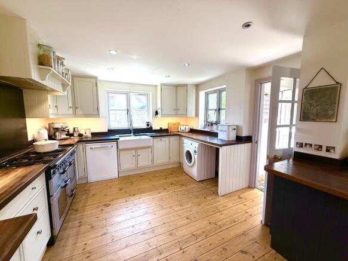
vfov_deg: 85.7
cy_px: 130
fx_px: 141
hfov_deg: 102.1
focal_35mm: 14
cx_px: 174
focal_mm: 2.22
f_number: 2.2
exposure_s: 1/100
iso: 80
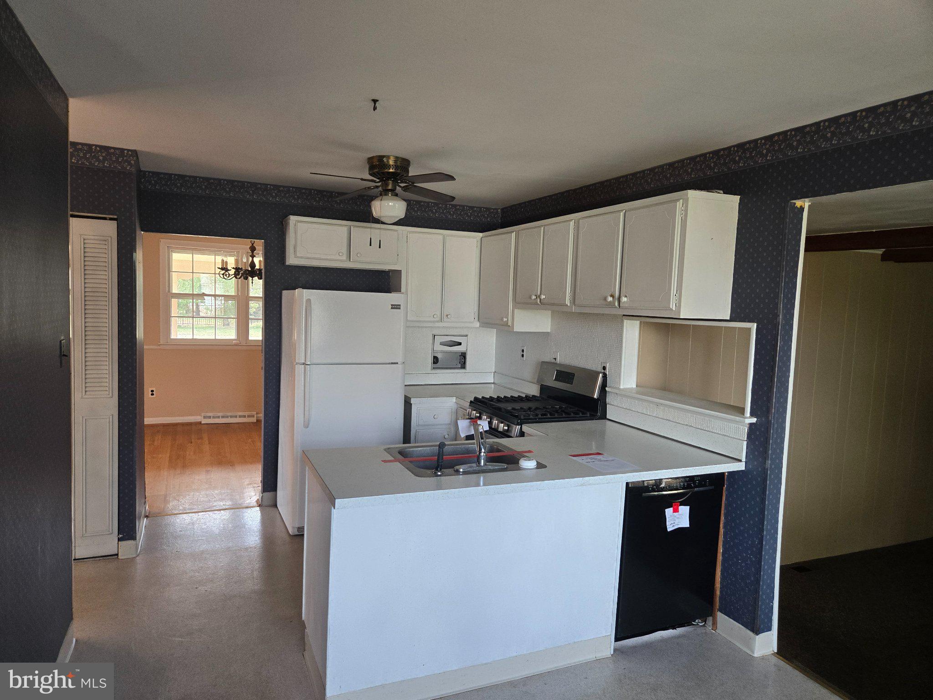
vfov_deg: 58.9
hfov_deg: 73.9
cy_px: 350
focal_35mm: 23
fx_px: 620
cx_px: 466
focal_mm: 5.4
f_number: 1.8
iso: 250
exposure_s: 1/120
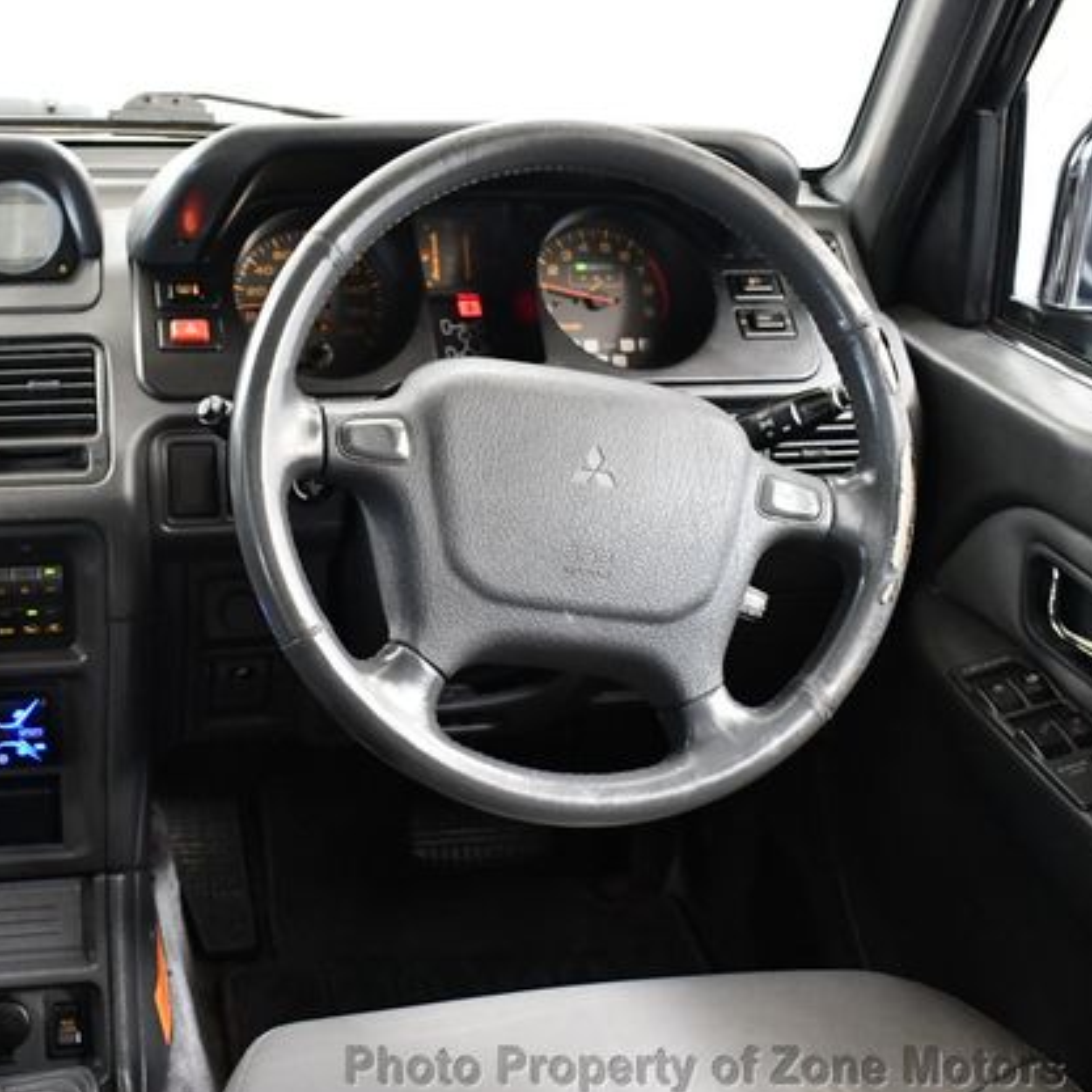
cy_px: 558
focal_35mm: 47
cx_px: 314
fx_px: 1677
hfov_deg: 35.5
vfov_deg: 36.1
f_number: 3.5
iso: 3600
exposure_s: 1/60
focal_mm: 18
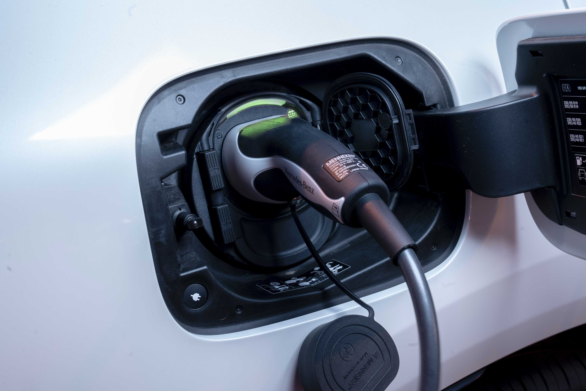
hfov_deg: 28.8
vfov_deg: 19.5
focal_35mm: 70
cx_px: 293
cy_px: 196
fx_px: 1140
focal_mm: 70
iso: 50
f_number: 13
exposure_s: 8
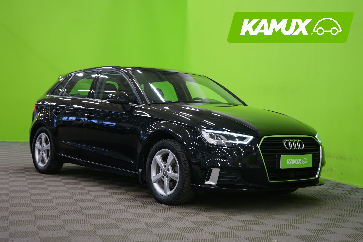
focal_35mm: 54
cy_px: 121
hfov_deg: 36.9
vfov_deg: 25.1
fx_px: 544
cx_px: 182
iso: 400
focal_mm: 54
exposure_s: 1/8
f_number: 5
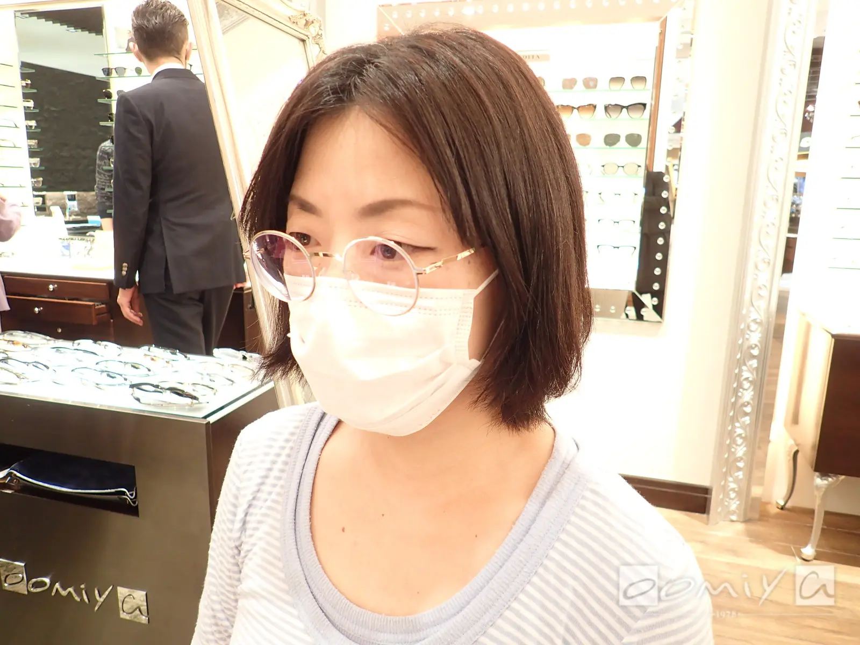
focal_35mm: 25
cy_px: 322
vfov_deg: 54.9
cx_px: 430
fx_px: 621
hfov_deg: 69.4
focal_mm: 4.5
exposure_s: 1/30
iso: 200
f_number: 2
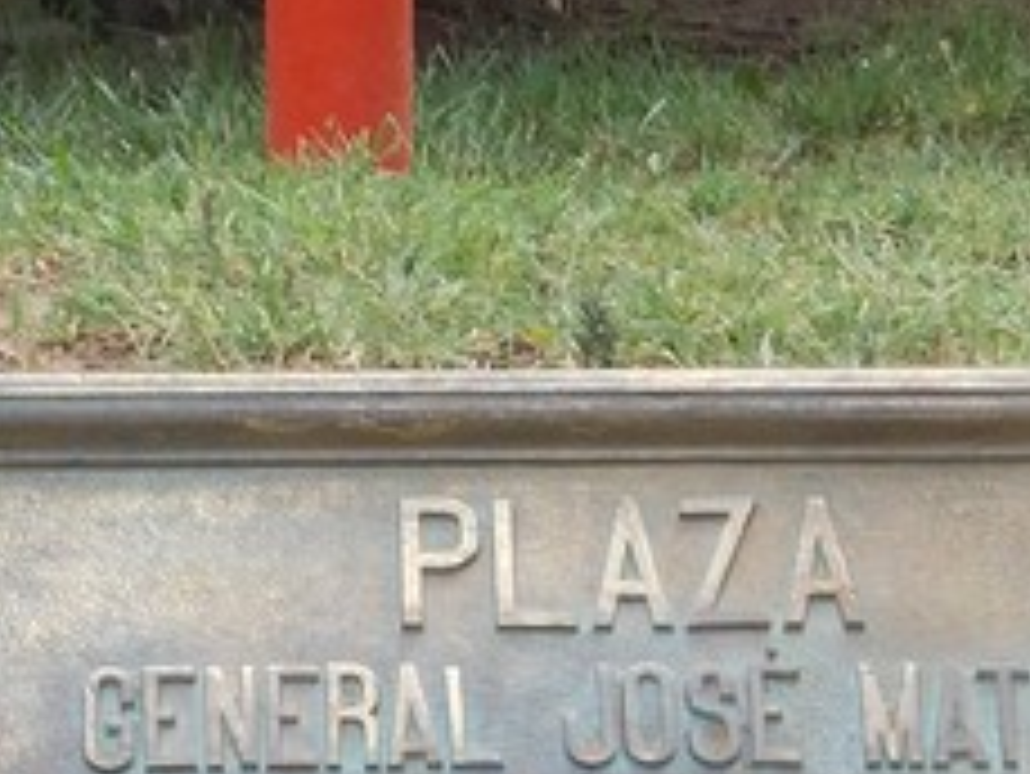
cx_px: 351
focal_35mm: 274
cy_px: 1116
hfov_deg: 7.2
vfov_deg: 5.4
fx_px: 8157
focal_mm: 11.6
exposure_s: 1/60
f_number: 4.8
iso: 80
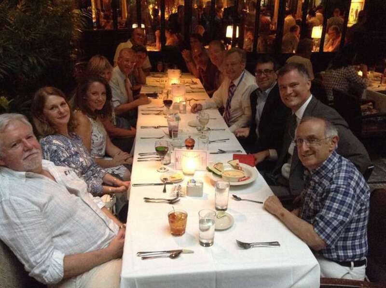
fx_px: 368
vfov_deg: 42.9
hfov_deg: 55.4
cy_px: 144
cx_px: 193
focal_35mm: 33
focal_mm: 3.3
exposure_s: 1/15
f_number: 2.4
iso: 500
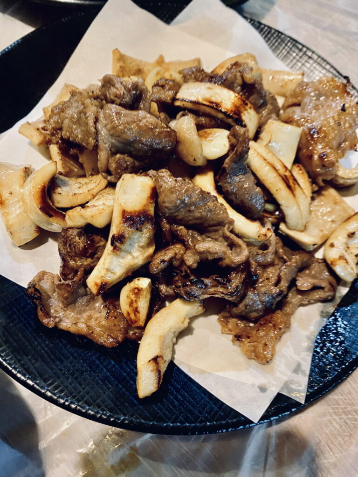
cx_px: 179
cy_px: 238
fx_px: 345
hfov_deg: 54.9
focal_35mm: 25
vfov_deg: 69.4
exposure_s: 1/30
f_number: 1.8
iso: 400
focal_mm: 4.25
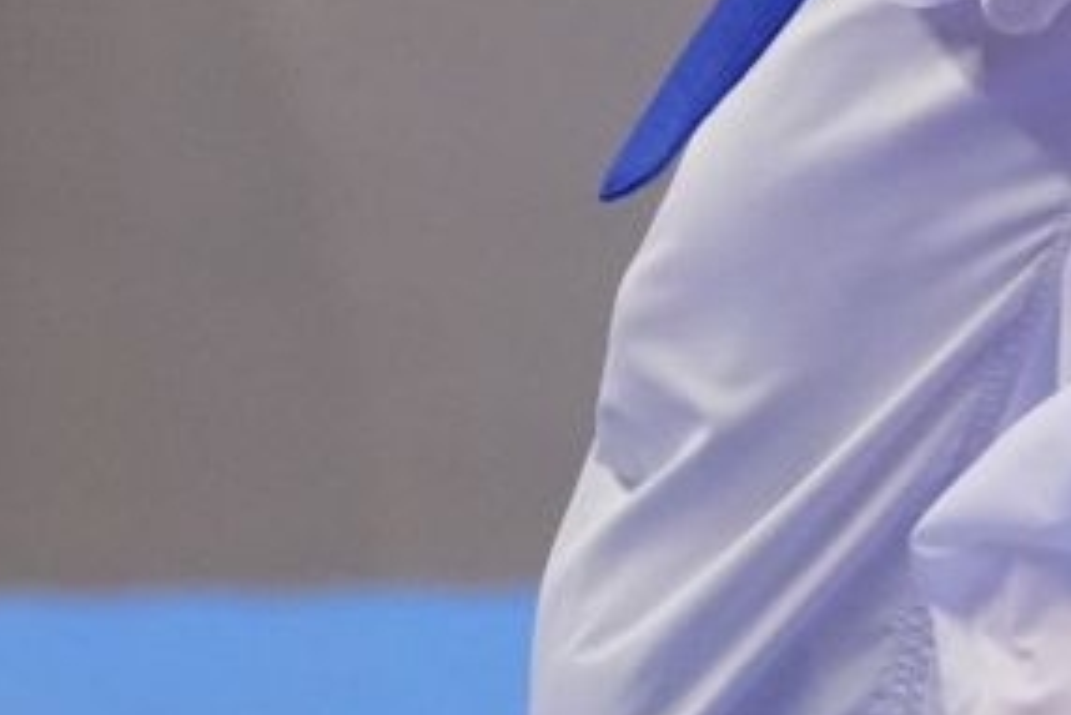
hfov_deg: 1.6
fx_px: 37413
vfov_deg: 1.1
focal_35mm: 1257
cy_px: -1490
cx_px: 1633
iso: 3200
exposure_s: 1/1000
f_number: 2.8
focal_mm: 200
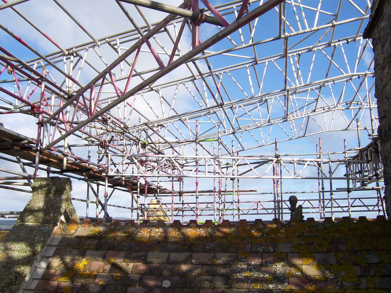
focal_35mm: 36
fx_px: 407
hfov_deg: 51.4
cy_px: 146
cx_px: 196
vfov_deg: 39.7
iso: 80
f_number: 4.5
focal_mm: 6.2
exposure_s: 1/400
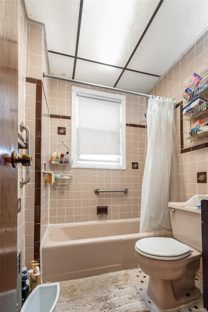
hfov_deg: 70.4
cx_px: 104
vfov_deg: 93.3
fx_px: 147
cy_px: 156
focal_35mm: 17
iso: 250
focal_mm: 17
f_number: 9
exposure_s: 1/5
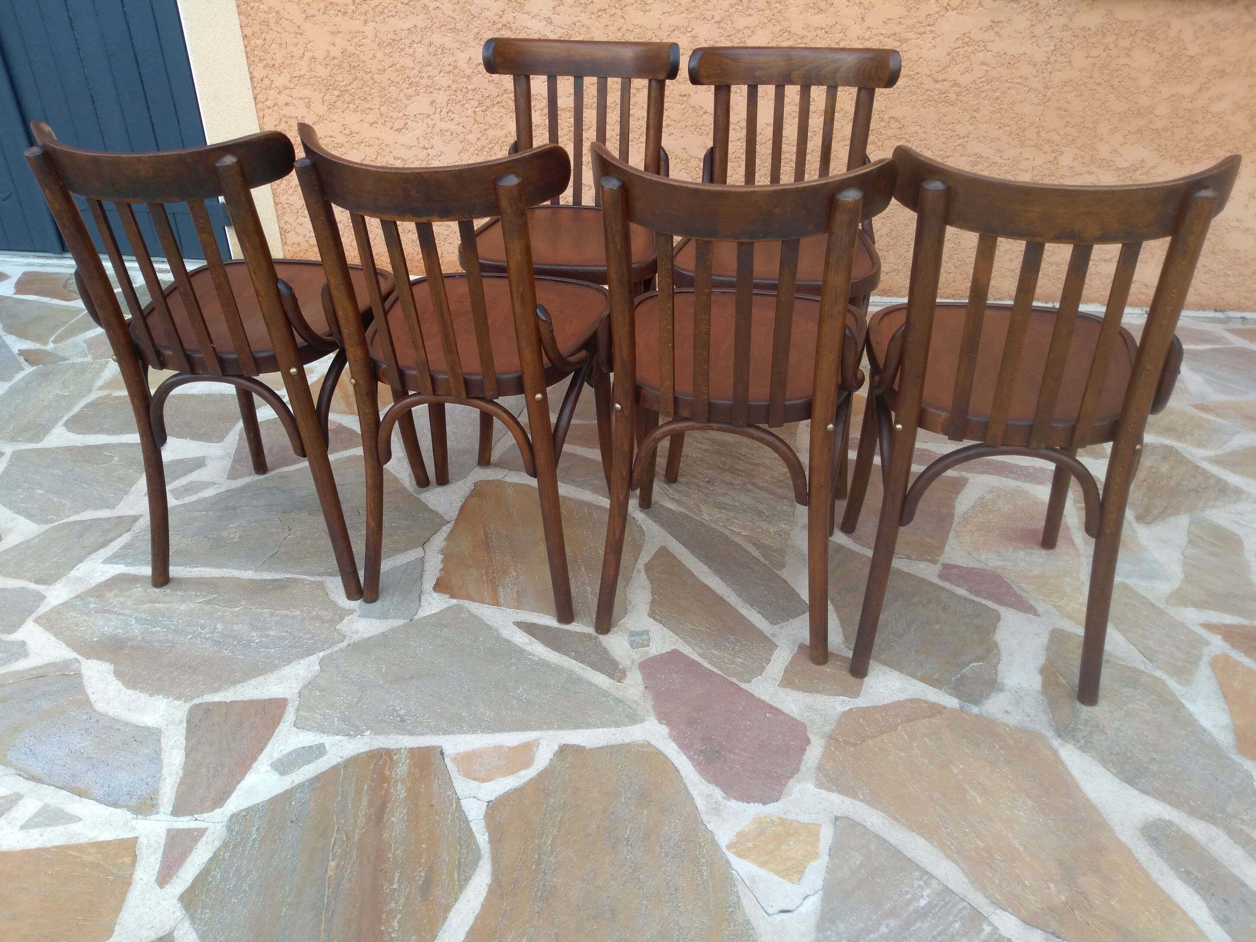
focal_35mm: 26
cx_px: 628
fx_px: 943
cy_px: 471
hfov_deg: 67.3
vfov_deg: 53.1
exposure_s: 1/120
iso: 140
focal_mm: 3.54
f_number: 2
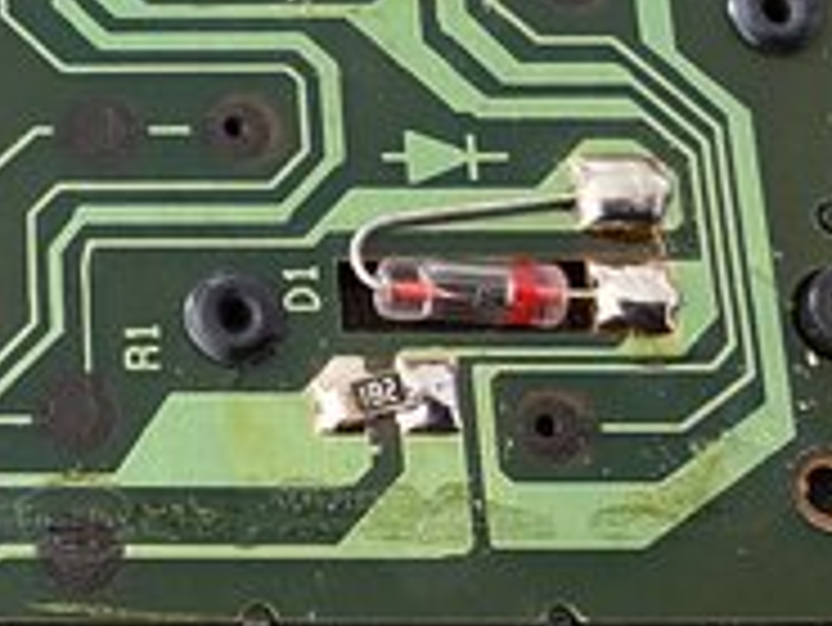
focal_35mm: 99
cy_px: -45
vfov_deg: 14.6
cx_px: -162
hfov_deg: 18.8
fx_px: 2381
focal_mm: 3.3
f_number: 2.4
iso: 320
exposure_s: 1/40
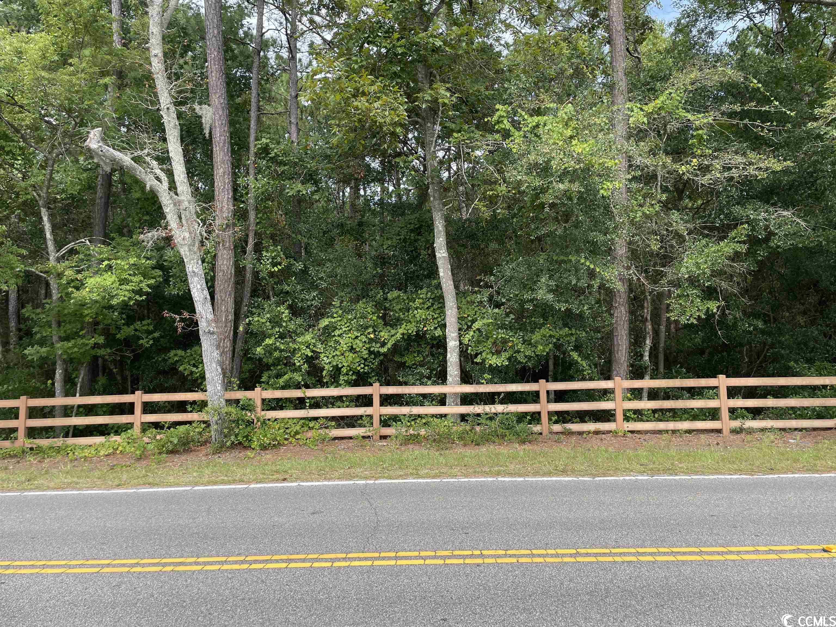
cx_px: 418
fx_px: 628
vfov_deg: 53.1
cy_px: 314
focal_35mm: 26
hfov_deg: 67.3
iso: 32
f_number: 1.6
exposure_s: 1/972
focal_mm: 4.2
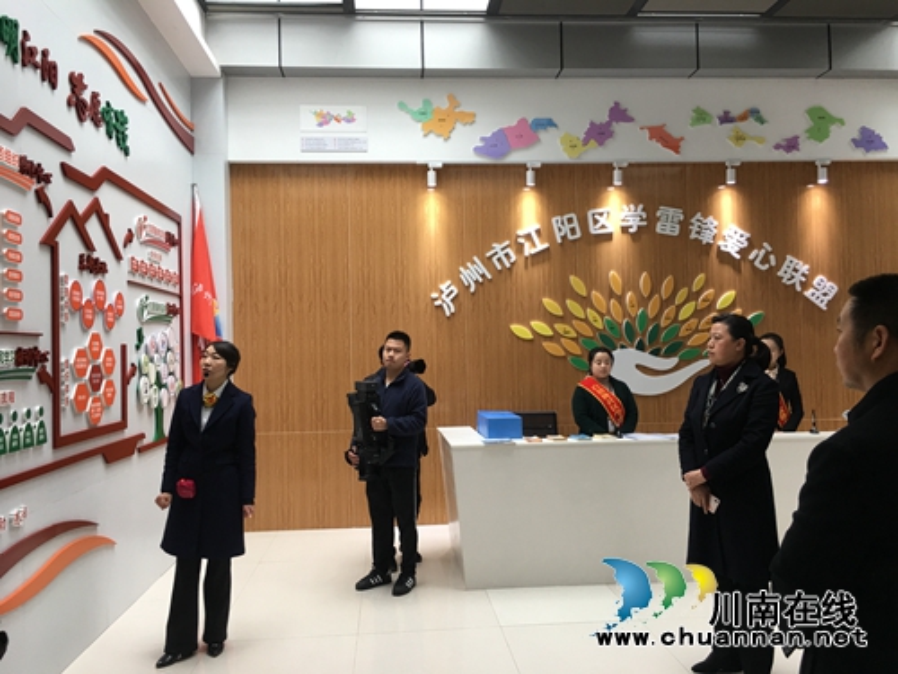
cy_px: 337
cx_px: 449
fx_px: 752
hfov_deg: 61.7
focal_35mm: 29
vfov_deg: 48.2
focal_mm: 4.15
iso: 25
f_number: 2.2
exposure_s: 1/33
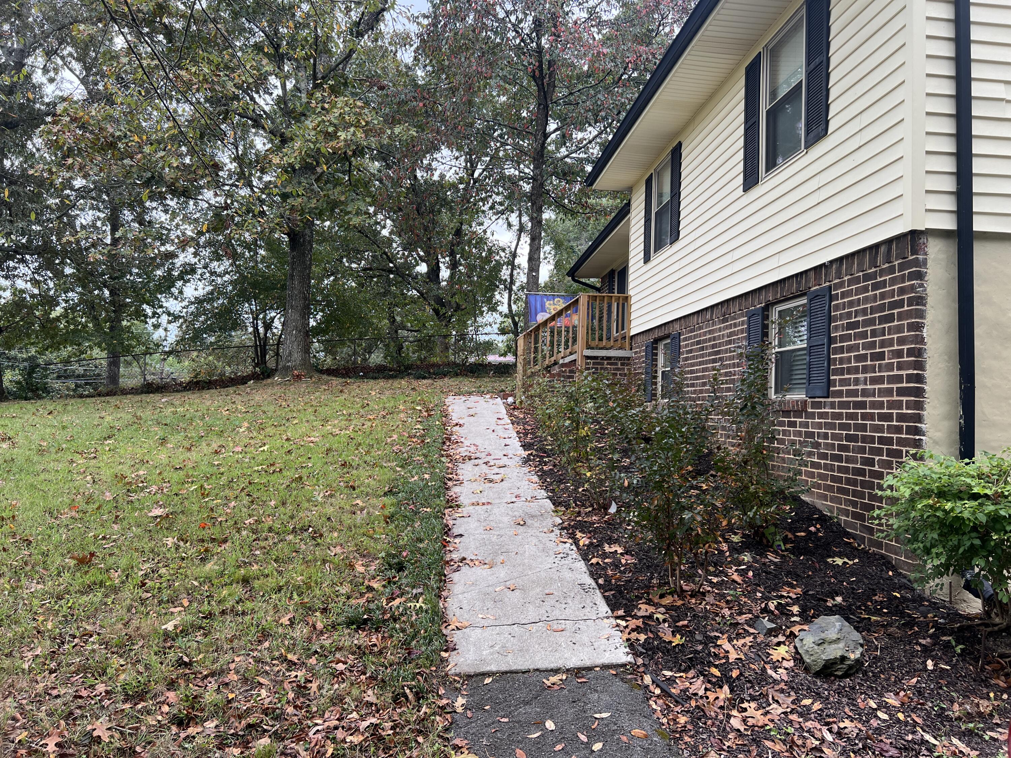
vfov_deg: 53.1
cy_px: 379
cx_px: 506
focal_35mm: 26
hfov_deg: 67.3
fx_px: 759
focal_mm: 5.7
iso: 50
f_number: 1.5
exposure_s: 1/552
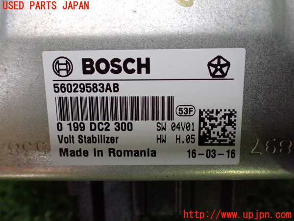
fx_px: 255
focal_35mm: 30
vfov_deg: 46.8
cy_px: 110
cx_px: 147
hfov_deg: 60.0
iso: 800
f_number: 2.3
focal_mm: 5.4
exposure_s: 1/125
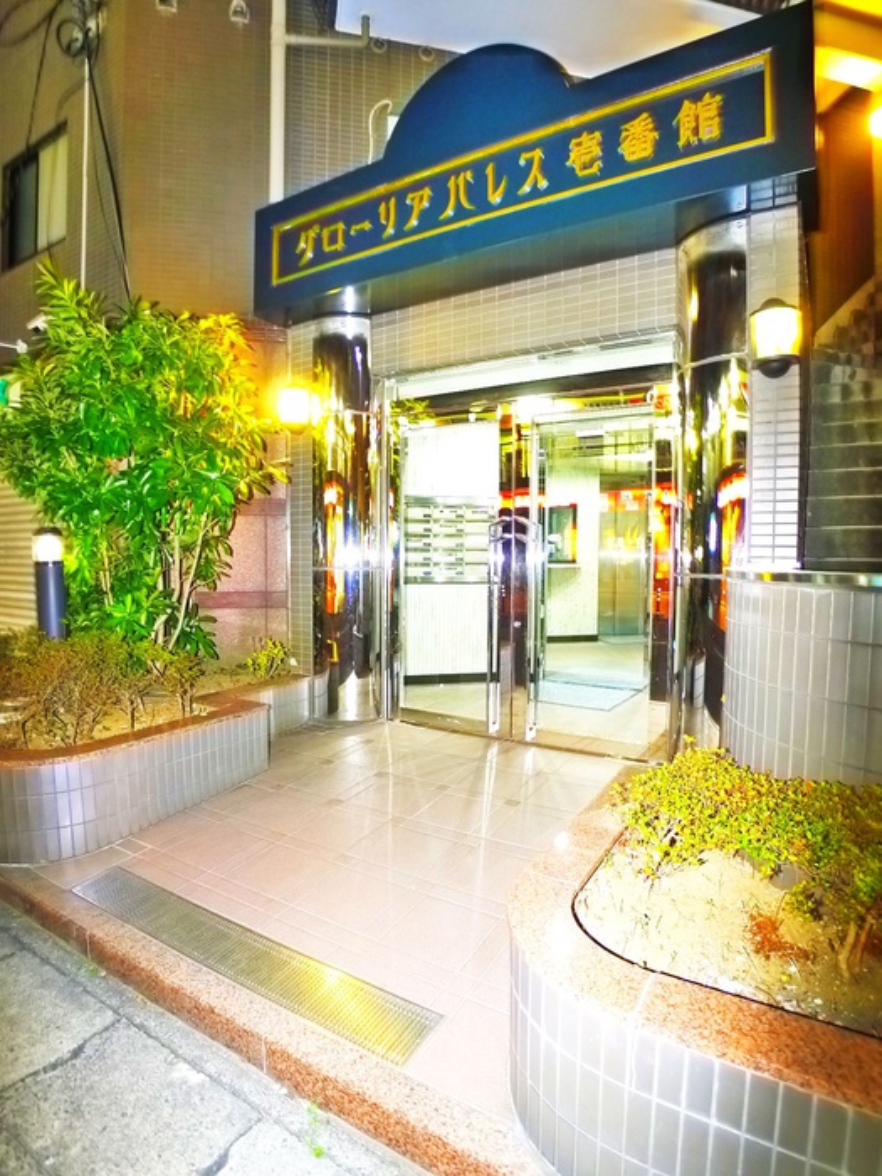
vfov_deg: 71.6
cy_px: 588
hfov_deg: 56.8
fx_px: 815
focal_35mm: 24
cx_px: 441
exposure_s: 1/2
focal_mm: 5.1
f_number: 2
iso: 400
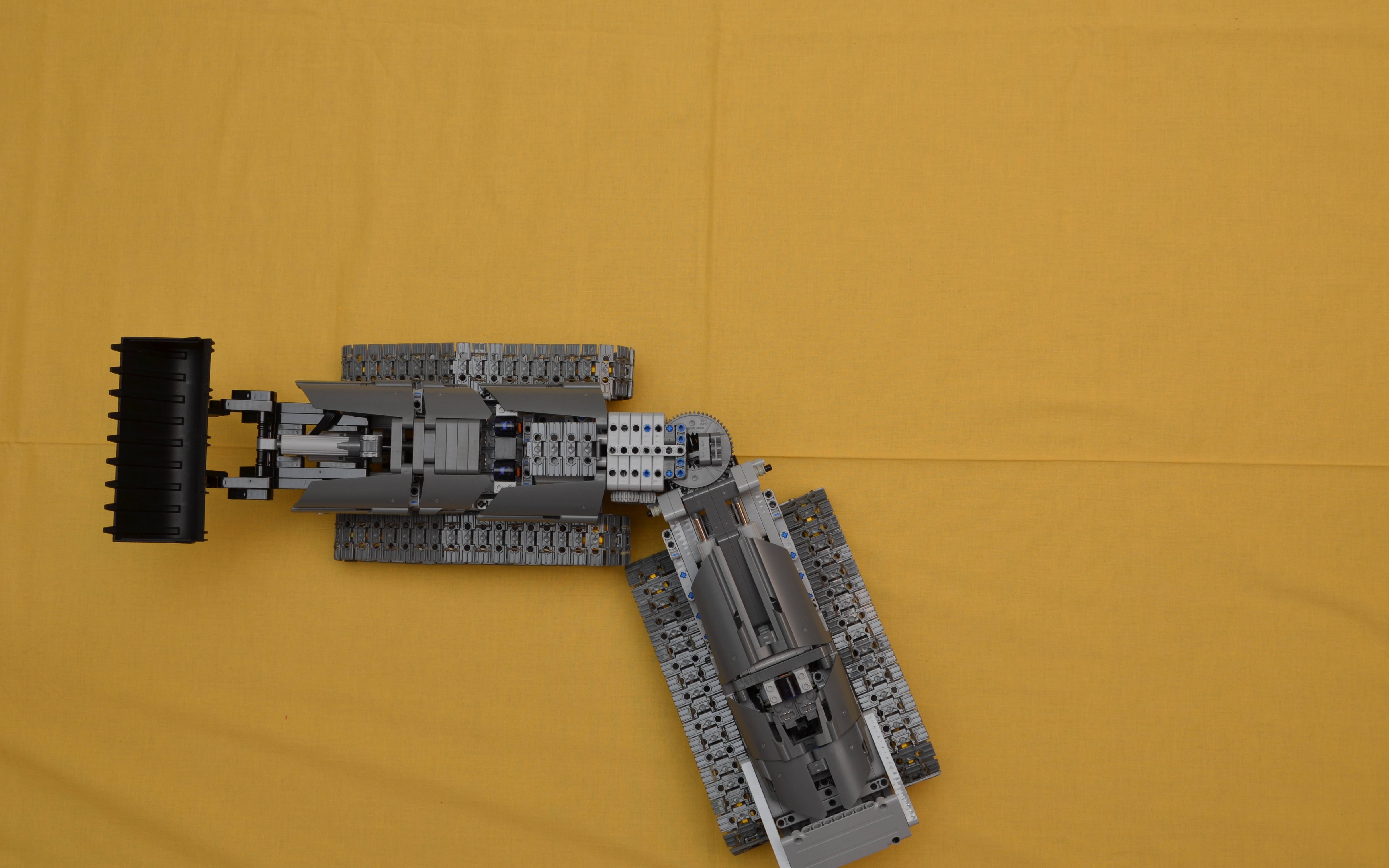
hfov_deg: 52.7
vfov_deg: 34.4
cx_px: 701
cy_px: 443
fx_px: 1401
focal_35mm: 37
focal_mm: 24
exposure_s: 1/60
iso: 100
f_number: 8
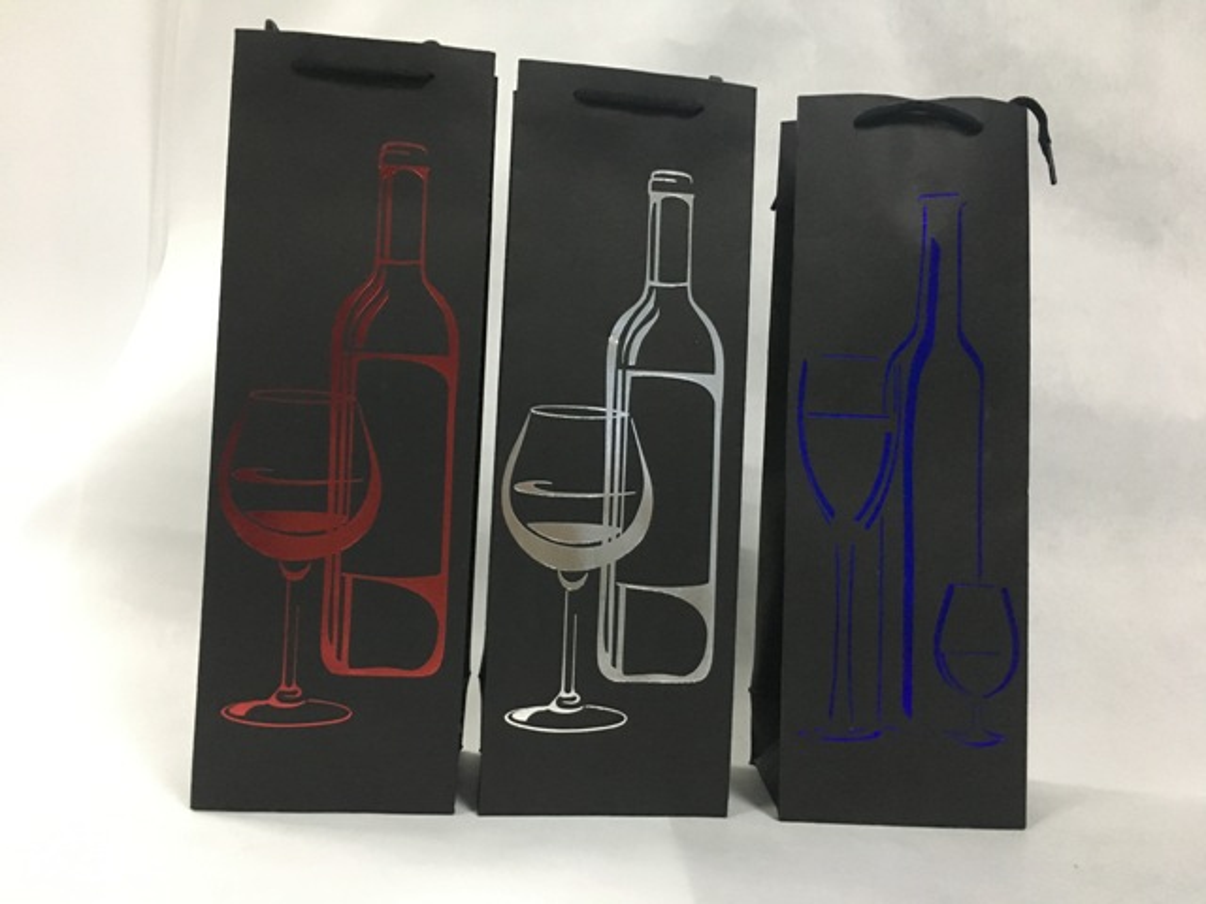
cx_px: 603
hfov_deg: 61.7
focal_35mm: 29
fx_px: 1010
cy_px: 452
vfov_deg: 48.2
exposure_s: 1/17
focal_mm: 4.15
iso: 250
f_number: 2.2
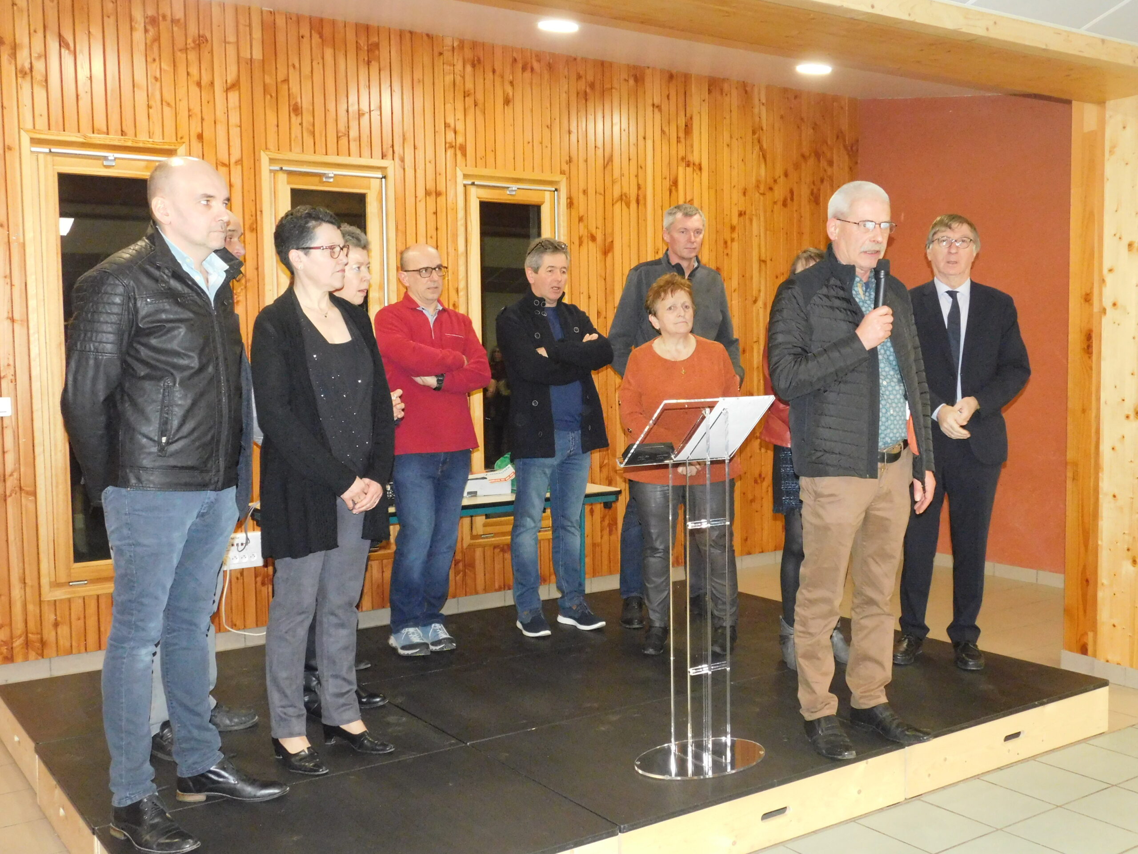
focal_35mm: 36
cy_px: 427
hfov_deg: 51.4
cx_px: 569
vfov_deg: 39.7
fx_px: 1183
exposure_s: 1/30
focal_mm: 6.3
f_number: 3.5
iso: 1000
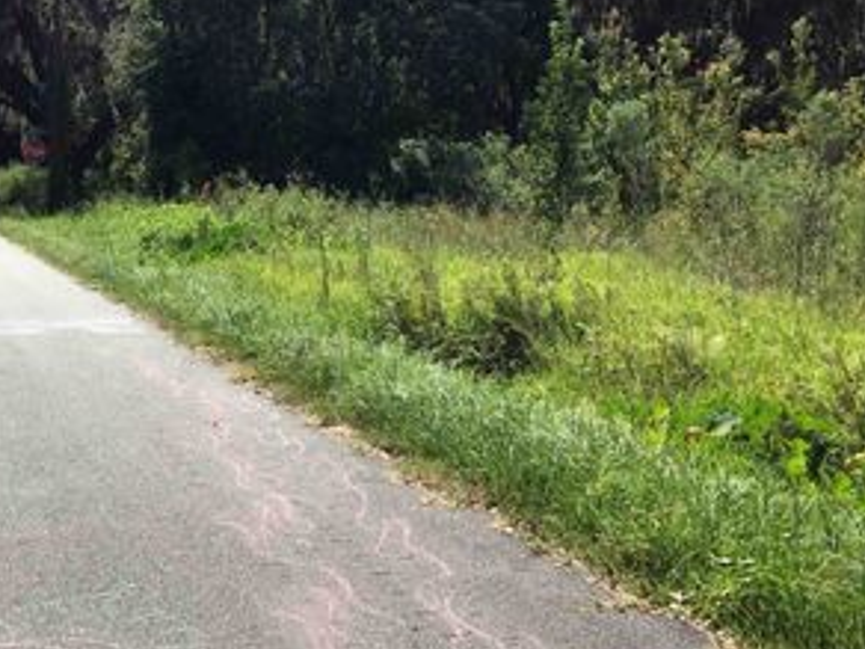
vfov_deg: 27.5
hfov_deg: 36.0
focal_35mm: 53
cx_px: 335
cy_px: 307
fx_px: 1324
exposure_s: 1/1101
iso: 25
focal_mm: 3.3
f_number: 2.4
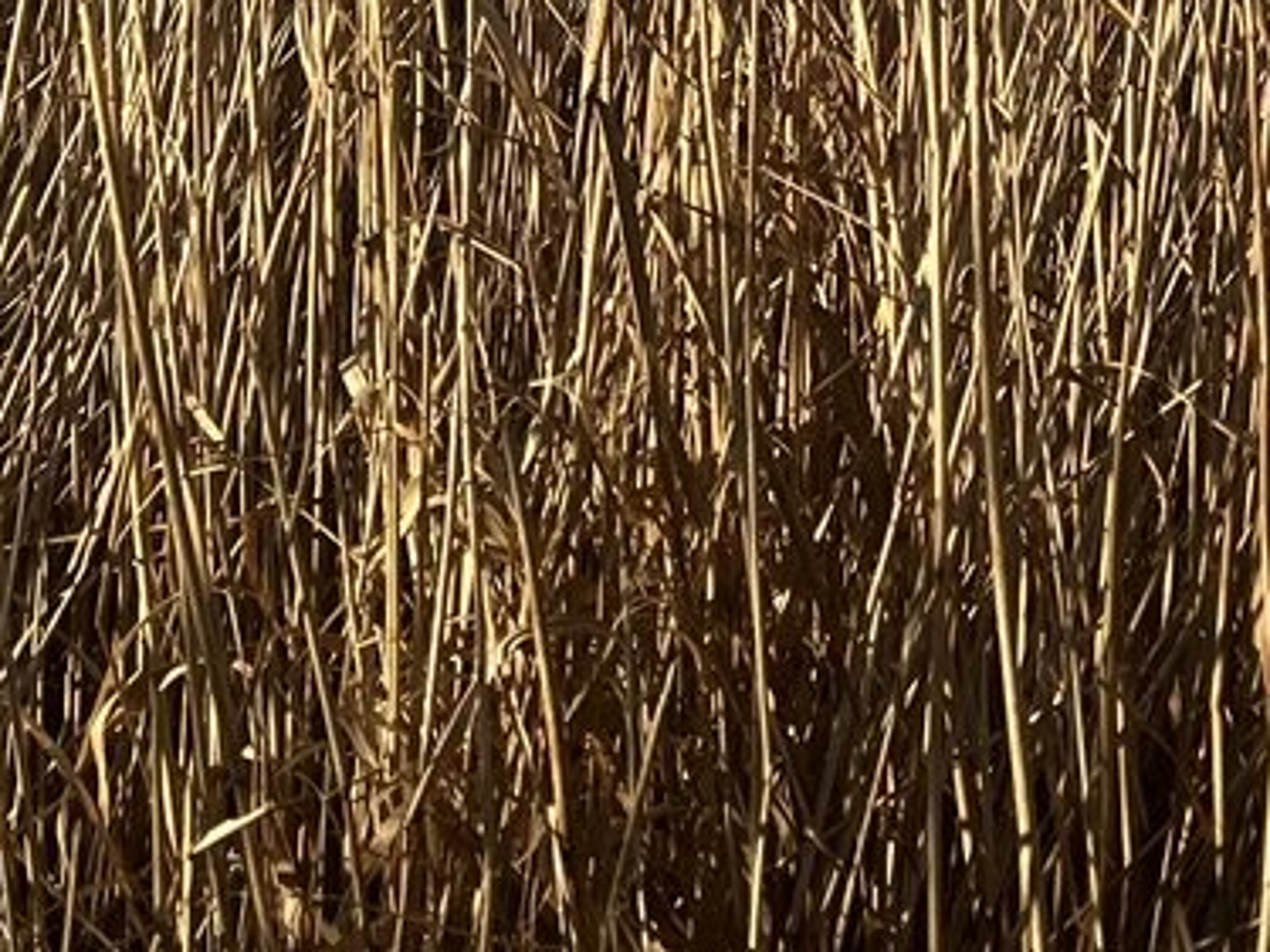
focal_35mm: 104
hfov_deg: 18.5
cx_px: 1223
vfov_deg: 12.7
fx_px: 3814
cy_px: -869
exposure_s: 1/2299
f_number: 1.5
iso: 50
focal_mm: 5.7
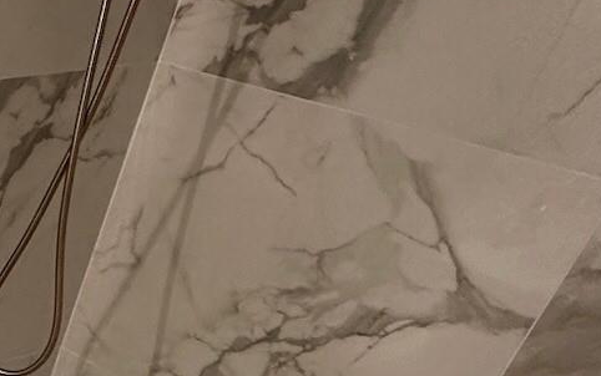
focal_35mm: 63
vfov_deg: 19.1
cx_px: -421
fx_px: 1033
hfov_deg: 22.5
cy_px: 487
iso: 250
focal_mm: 2.22
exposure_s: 1/120
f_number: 2.2
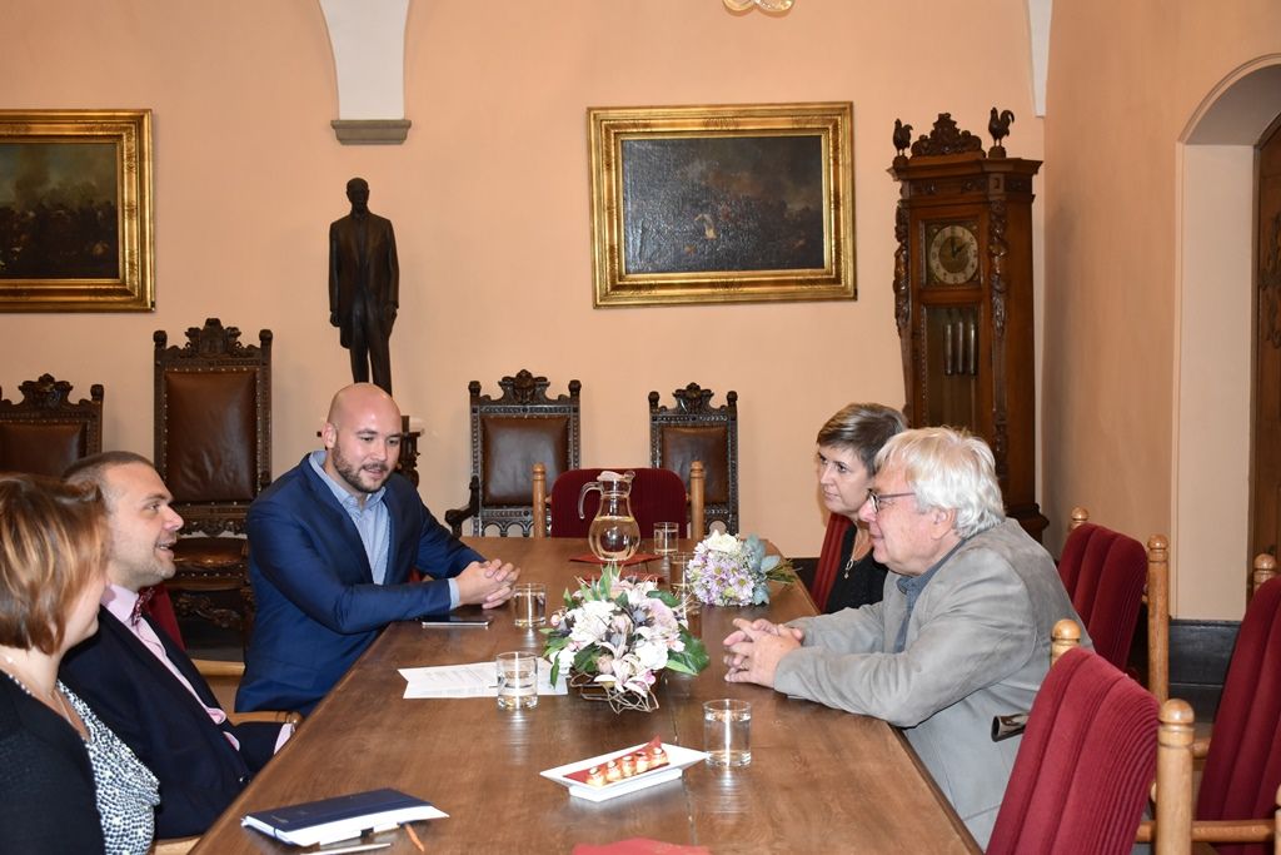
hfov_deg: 43.6
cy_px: 428
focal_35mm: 45
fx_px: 1601
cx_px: 640
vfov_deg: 29.9
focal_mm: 30
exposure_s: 1/60
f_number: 4.2
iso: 1100
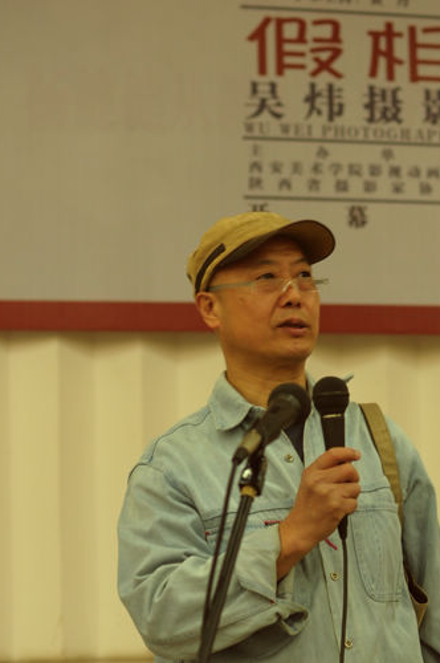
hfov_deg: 14.3
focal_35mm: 95
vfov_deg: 21.5
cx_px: 306
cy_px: 417
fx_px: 1745
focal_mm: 35
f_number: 2.8
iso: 200
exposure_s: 1/15
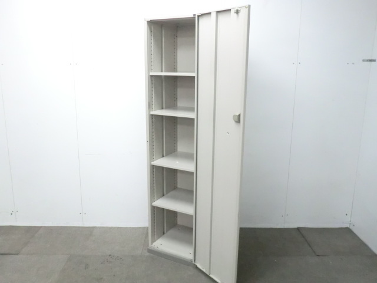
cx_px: 188
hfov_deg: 56.8
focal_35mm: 32
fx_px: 349
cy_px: 142
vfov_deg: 44.2
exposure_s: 1/60
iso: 800
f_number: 3.5
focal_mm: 5.8
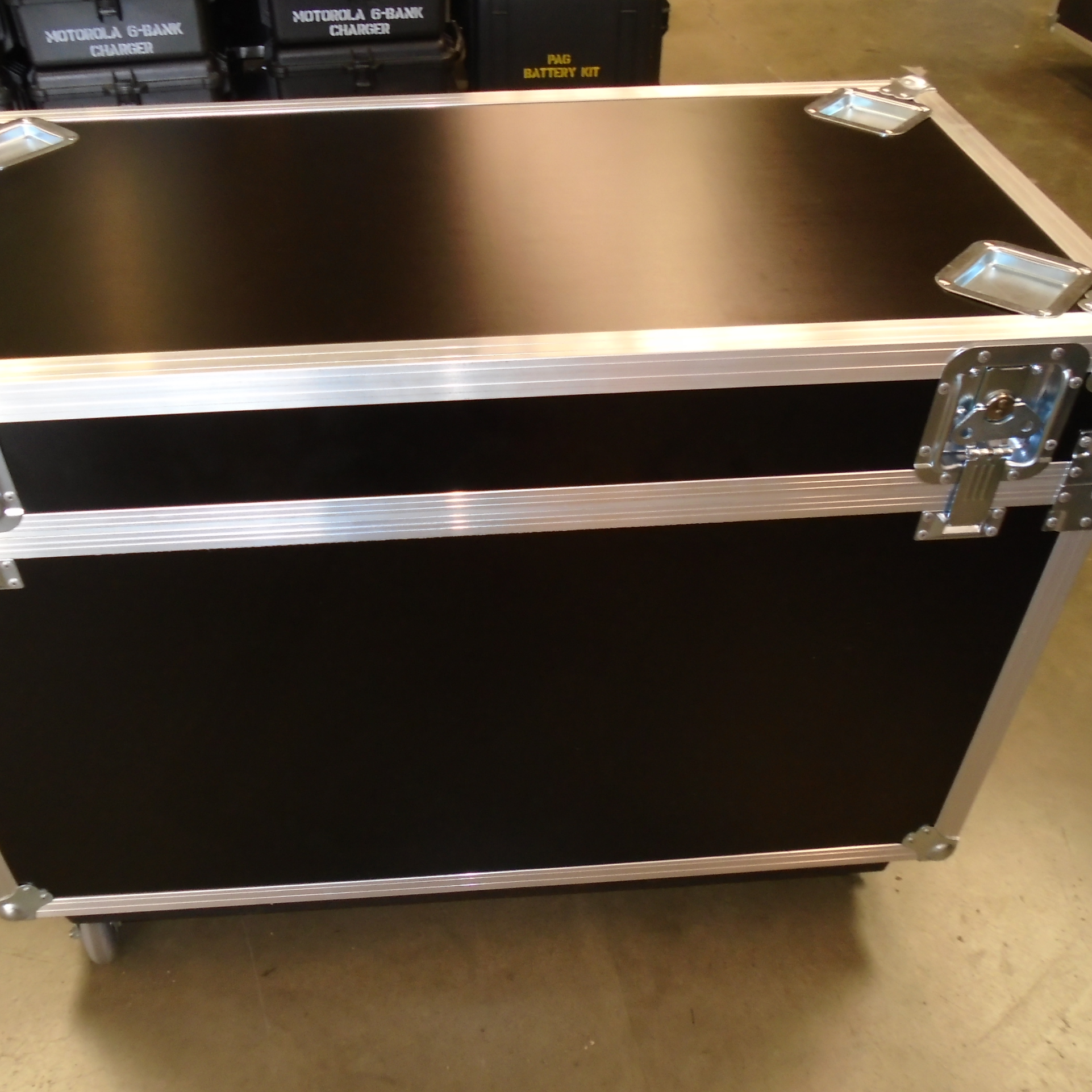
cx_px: 493
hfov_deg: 52.4
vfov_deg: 52.5
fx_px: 1106
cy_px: 552
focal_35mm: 31
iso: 200
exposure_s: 1/30
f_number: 3.2
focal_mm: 4.6
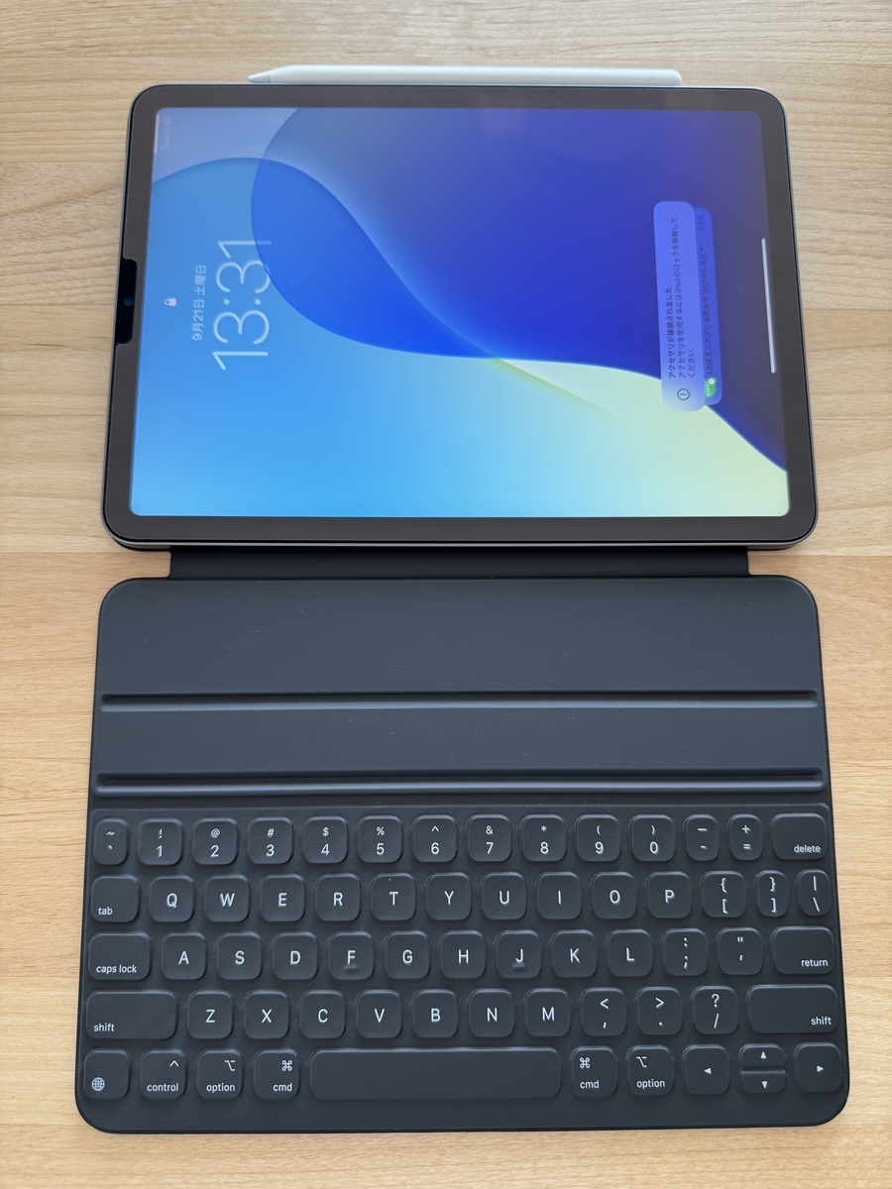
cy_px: 594
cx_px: 446
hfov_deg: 56.8
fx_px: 825
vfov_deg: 71.6
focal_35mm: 24
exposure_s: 1/121
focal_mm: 6.76
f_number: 1.78
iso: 160
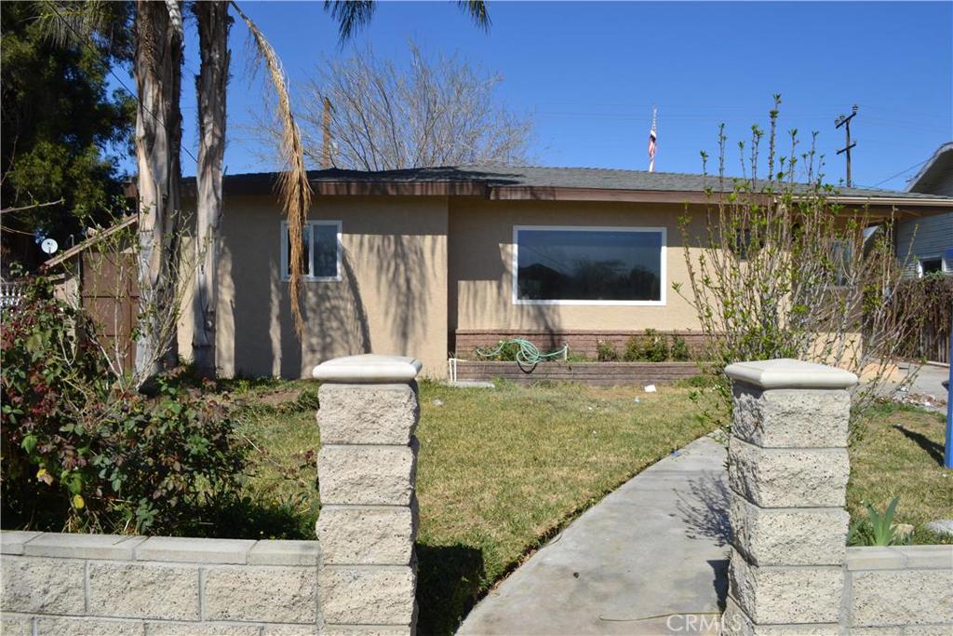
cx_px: 476
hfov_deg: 67.4
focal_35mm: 27
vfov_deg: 47.9
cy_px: 318
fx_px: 715
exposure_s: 1/200
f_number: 11
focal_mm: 18
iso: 100
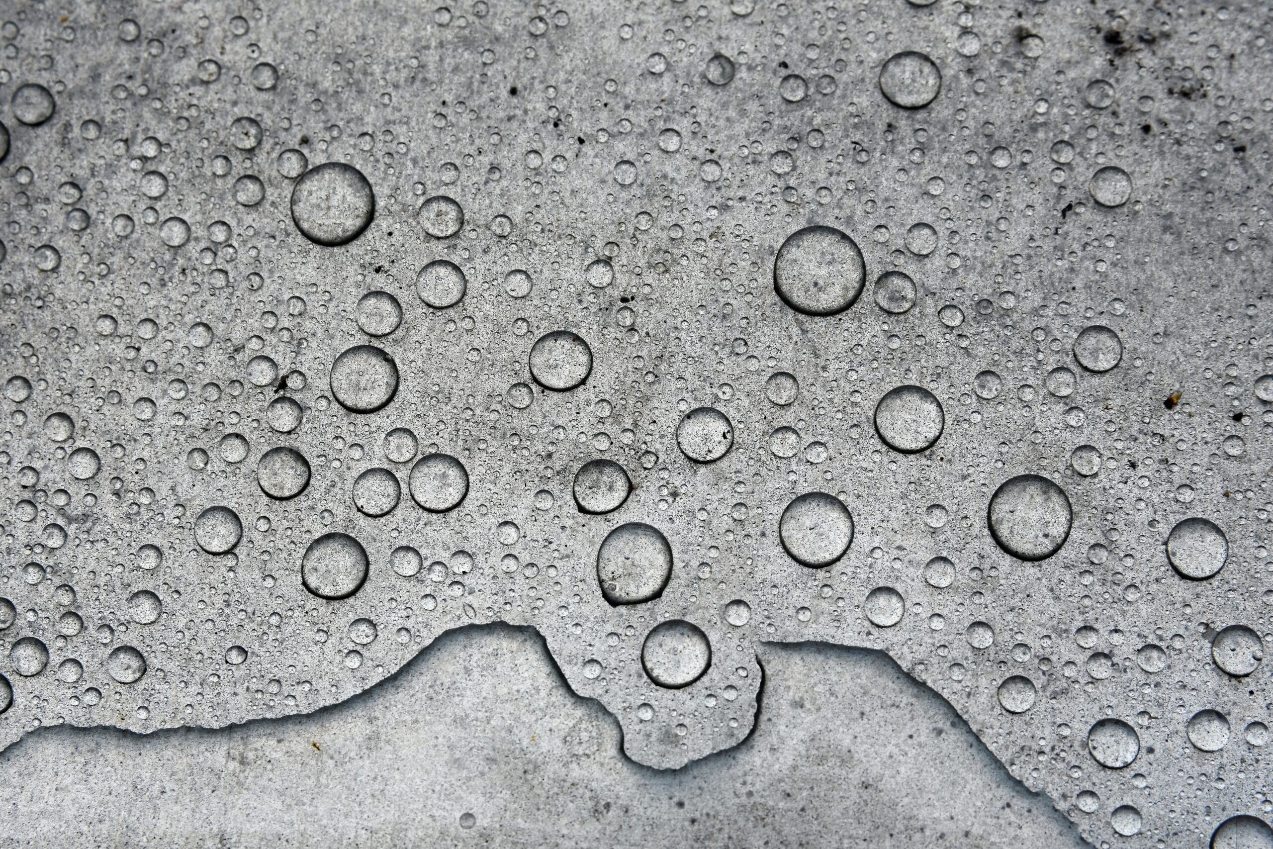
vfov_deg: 18.2
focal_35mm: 75
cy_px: 424
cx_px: 636
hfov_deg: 27.0
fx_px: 2652
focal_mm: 50
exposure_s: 1/400
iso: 400
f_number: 8
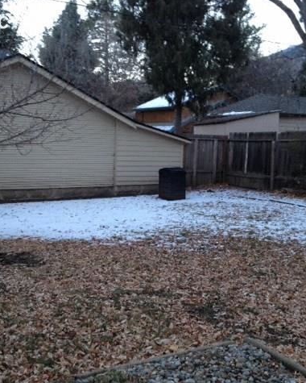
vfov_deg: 40.3
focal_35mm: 46
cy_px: 190
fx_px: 521
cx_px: 165
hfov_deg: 32.7
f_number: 2.4
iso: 64
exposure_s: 1/20
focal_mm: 4.28
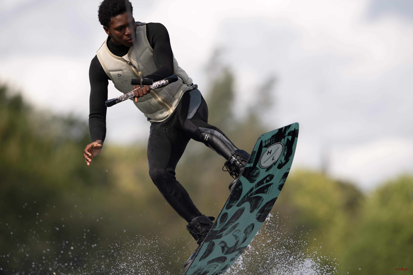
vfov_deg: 3.4
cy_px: 138
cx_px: 206
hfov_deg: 5.2
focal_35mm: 400
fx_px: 4589
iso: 320
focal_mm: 400
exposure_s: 1/2500
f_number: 5
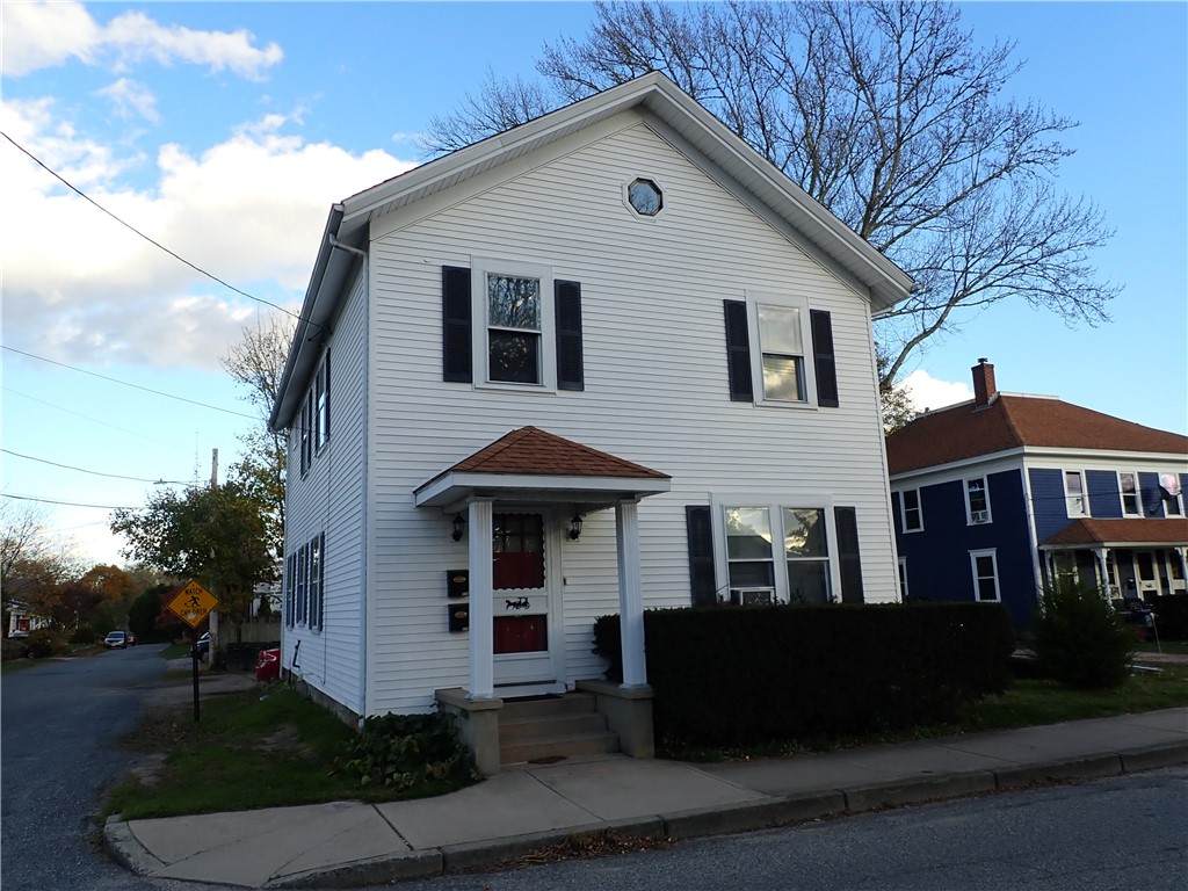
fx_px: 858
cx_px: 594
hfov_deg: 69.4
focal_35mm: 25
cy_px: 446
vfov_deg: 54.9
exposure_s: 1/500
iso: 100
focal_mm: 4.5
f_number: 2.8
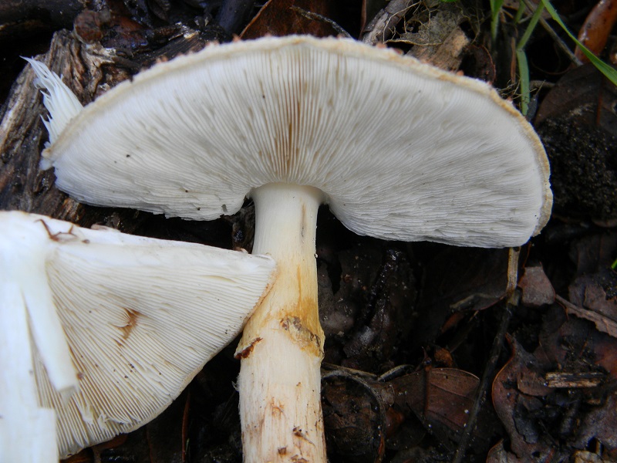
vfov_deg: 17.8
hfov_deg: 23.6
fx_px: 1479
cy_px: 232
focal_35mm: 83
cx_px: 308
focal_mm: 15.1
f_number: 4.5
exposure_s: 1/29.3
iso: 115
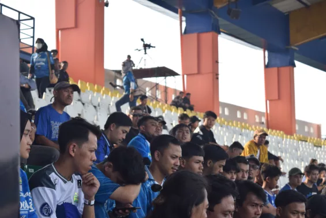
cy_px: 109
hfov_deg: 24.6
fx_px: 747
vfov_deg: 16.6
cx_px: 163
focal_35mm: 82
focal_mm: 55
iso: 400
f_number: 5.6
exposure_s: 1/500
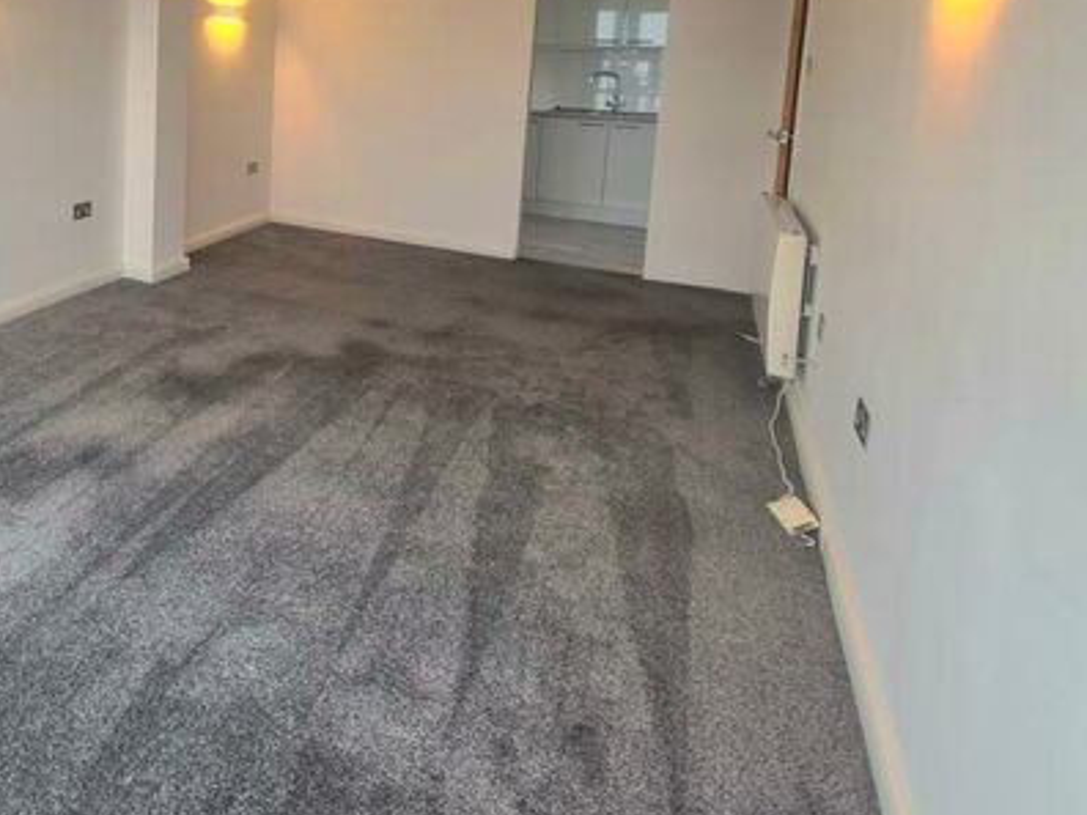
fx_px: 722
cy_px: 130
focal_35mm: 23
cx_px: 159
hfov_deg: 64.5
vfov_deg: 53.7
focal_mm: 2.2
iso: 80
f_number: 2.2
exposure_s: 1/100
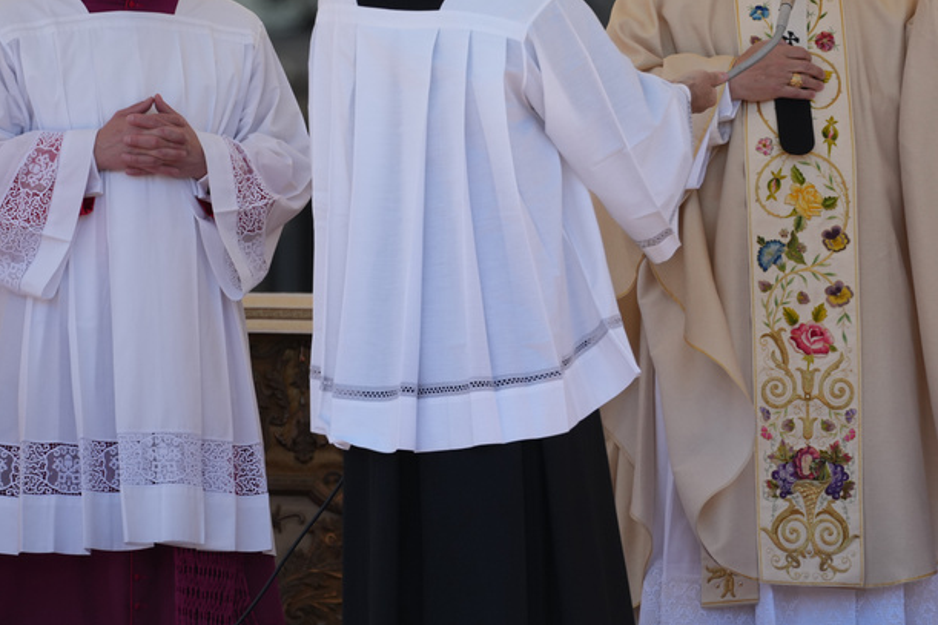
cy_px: 103
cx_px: 754
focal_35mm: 1005
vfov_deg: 1.4
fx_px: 26177
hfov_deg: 2.1
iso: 500
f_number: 5.6
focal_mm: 600
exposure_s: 1/1250
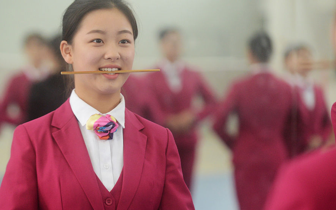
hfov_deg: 12.6
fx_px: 1520
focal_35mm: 166
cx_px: 149
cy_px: 97
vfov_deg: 7.9
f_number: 2.8
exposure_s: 1/125
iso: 2000
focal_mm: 120
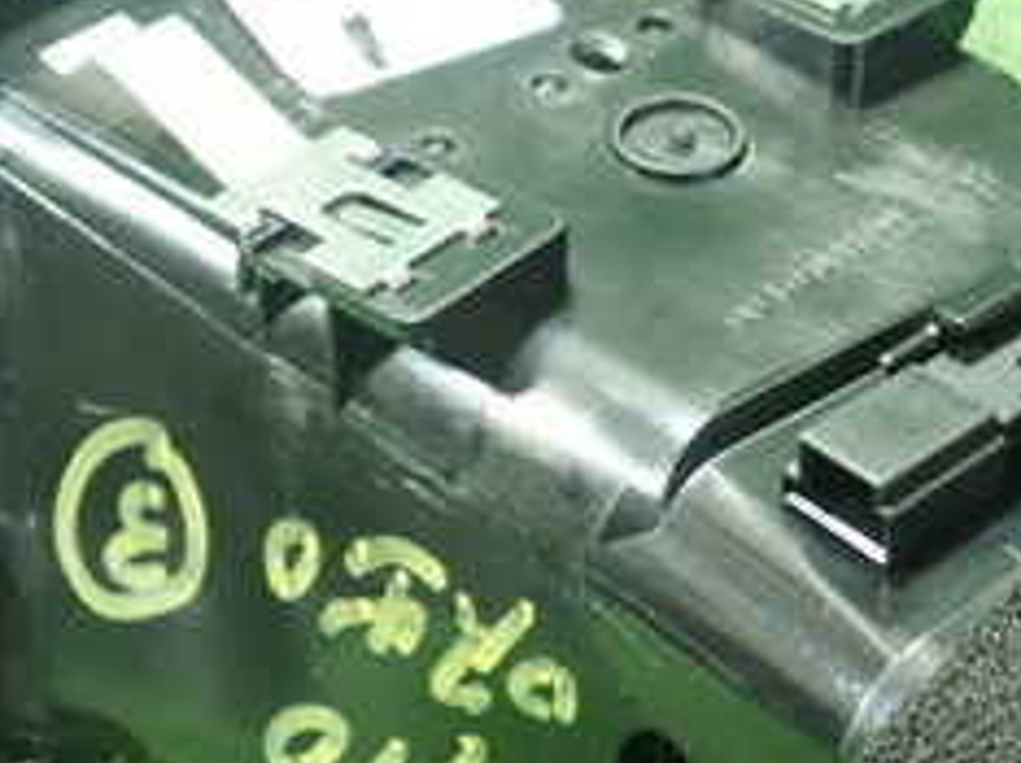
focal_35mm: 77
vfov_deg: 19.1
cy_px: 358
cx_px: 672
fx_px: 2269
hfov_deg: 25.2
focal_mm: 5.5
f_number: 2.3
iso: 800
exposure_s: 1/100
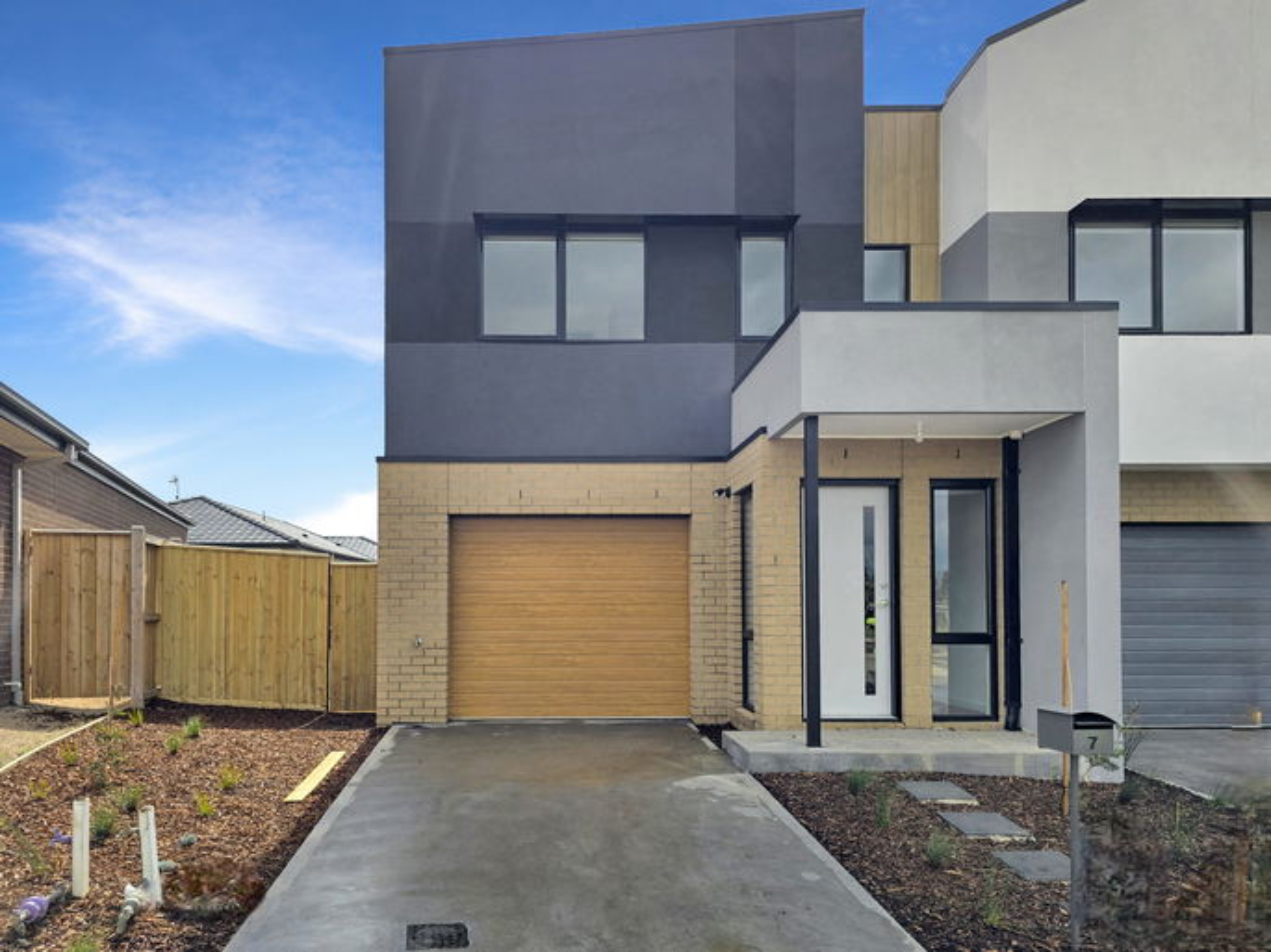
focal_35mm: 23
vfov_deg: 58.8
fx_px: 844
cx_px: 636
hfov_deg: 74.0
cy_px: 476
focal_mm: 6.3
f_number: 1.7
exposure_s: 1/2000
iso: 12
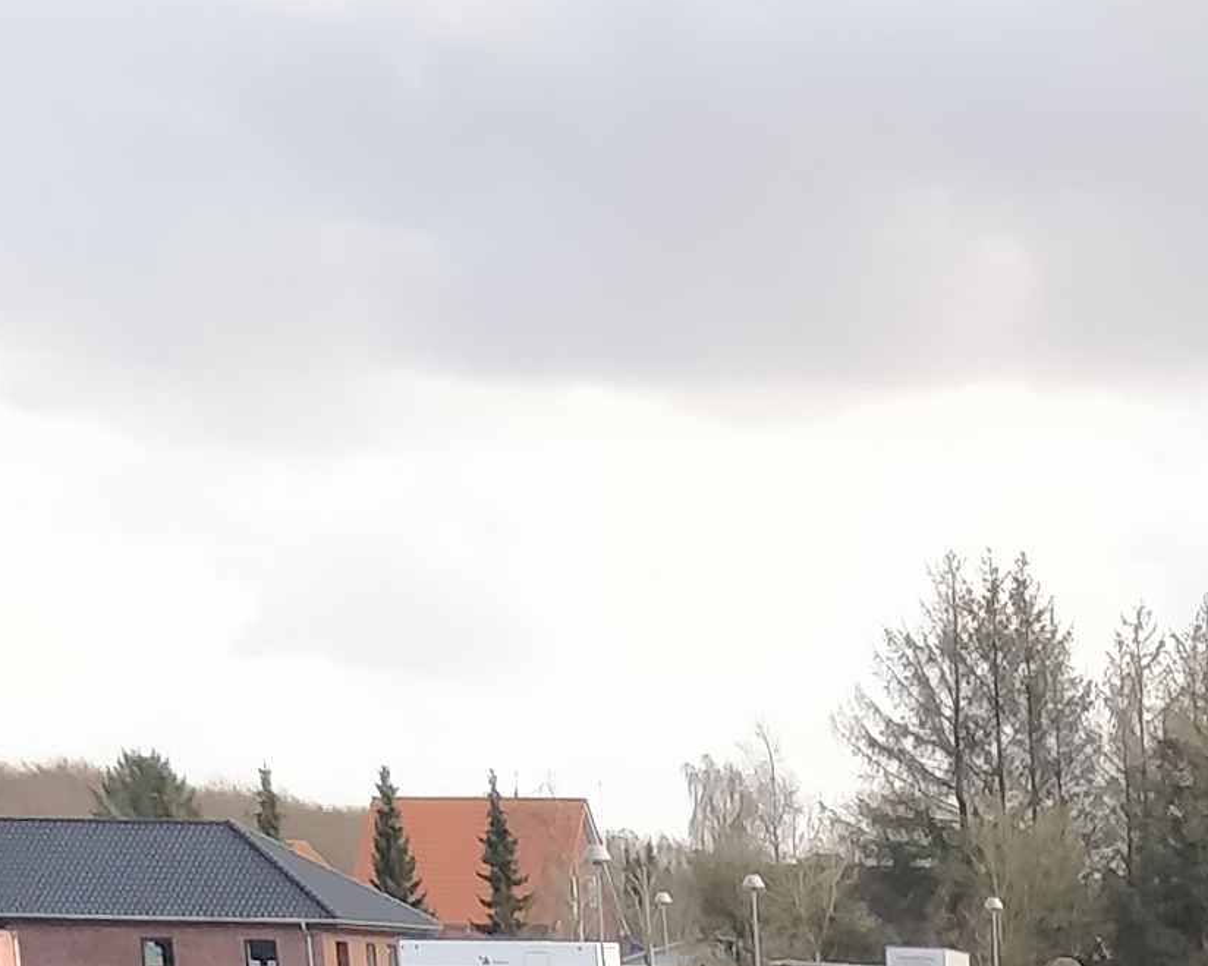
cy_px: 3160
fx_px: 4683
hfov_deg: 13.8
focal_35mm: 131
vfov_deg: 8.9
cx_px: 1846
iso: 320
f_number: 1.7
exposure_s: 1/626
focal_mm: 4.1
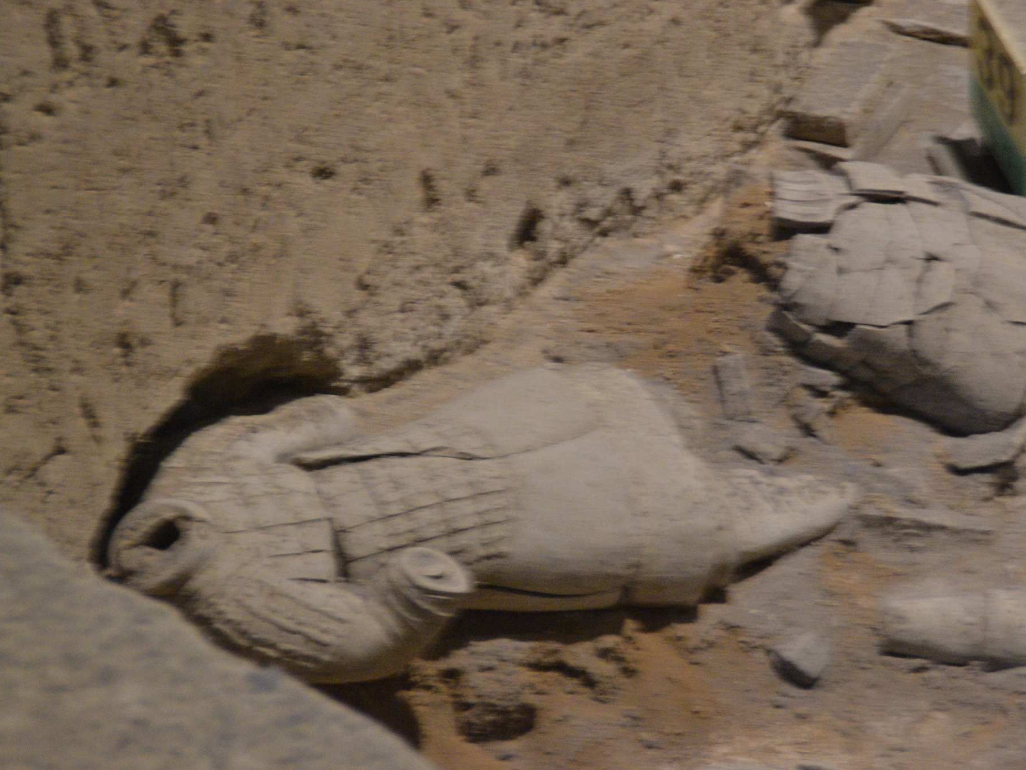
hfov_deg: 10.8
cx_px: 548
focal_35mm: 183
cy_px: 385
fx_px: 5424
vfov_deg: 8.1
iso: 3200
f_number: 6
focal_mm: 112
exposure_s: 1/13
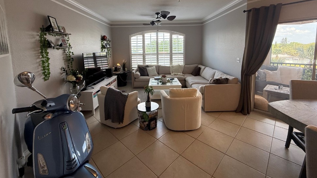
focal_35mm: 16
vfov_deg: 65.6
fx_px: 134
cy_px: 62
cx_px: 157
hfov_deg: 99.4
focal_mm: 2.22
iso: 80
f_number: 2.2
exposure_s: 1/99
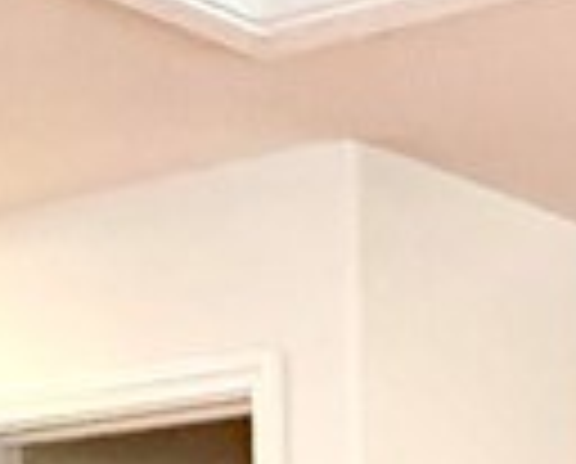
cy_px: 806
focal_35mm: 109
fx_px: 1862
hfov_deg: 15.5
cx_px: 981
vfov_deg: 13.0
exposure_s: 1/60
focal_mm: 2.22
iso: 800
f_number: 2.2
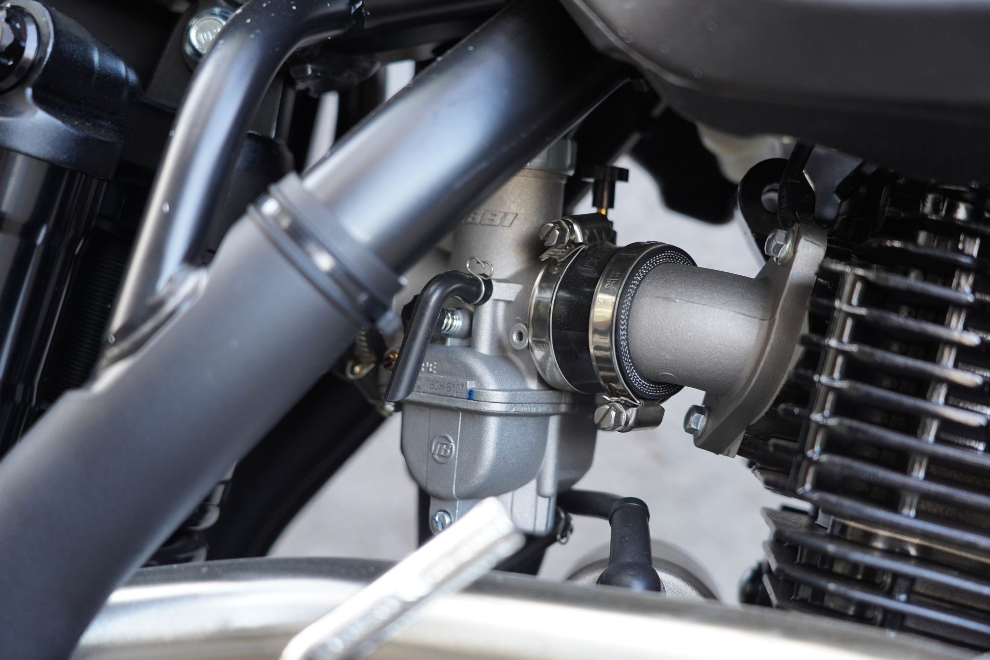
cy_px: 330
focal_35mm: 68
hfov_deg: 29.7
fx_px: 1870
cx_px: 495
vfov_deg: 20.0
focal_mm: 68
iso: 1600
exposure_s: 1/160
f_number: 4
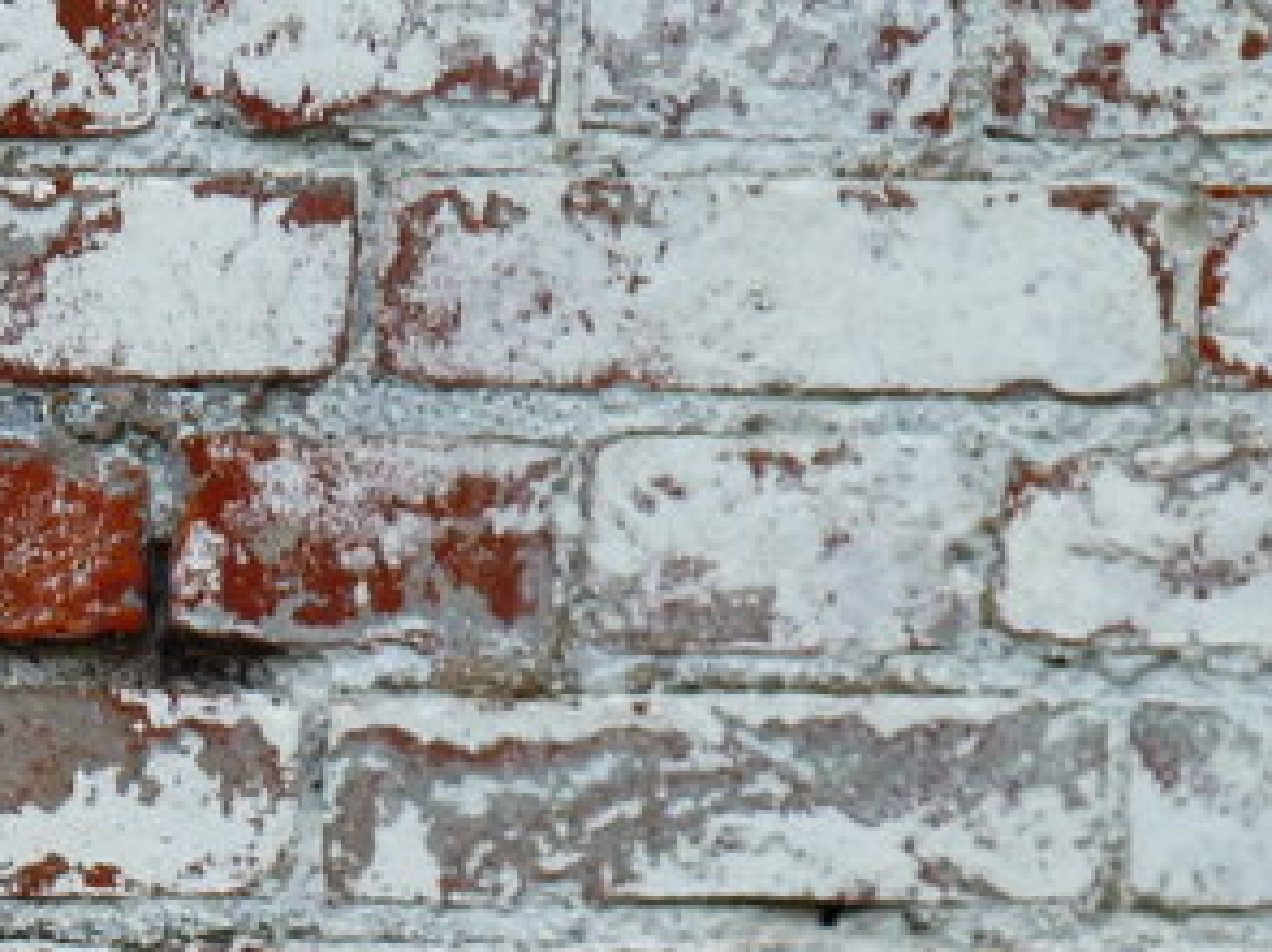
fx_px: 35152
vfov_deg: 1.6
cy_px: 622
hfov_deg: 2.1
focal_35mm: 957
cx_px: -815
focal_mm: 47
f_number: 4
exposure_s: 1/125
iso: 80
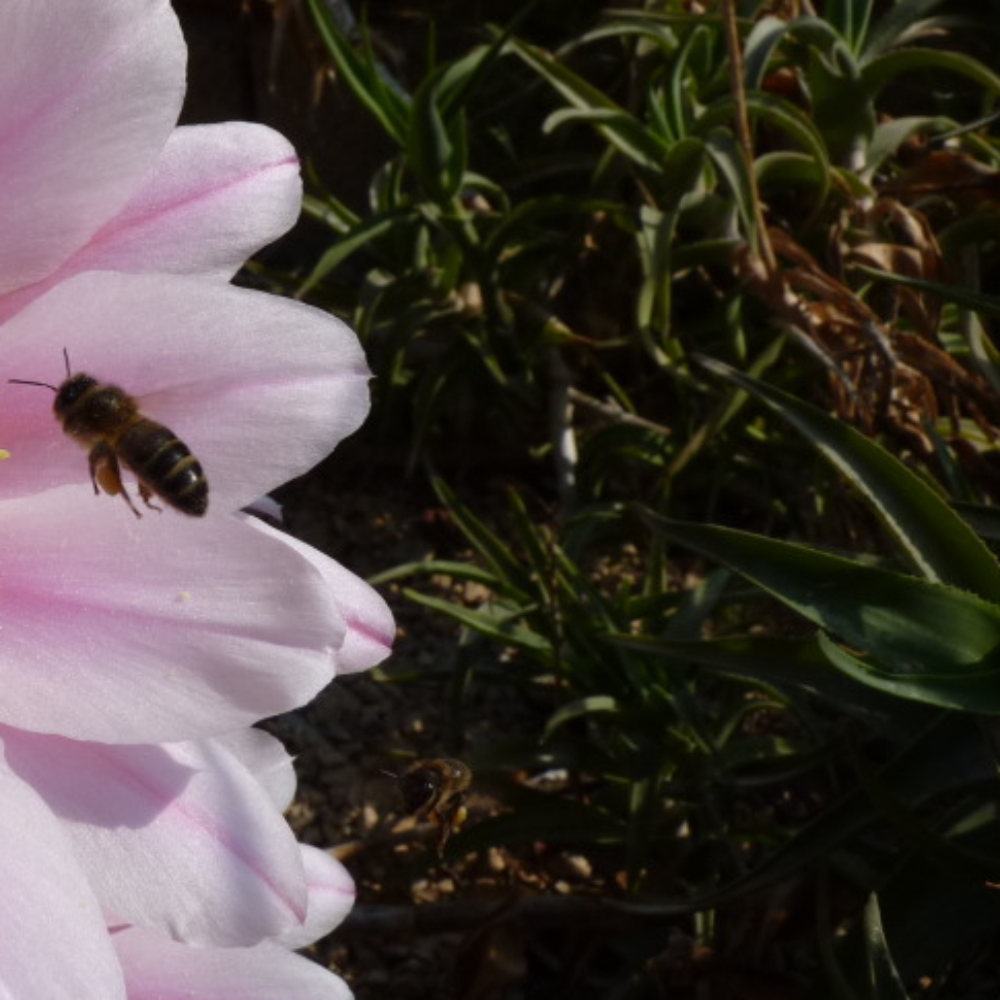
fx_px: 1830
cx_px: 78
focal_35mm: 56
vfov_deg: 30.2
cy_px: 280
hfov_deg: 29.2
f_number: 5.6
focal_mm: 5.4
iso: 80
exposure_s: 1/400
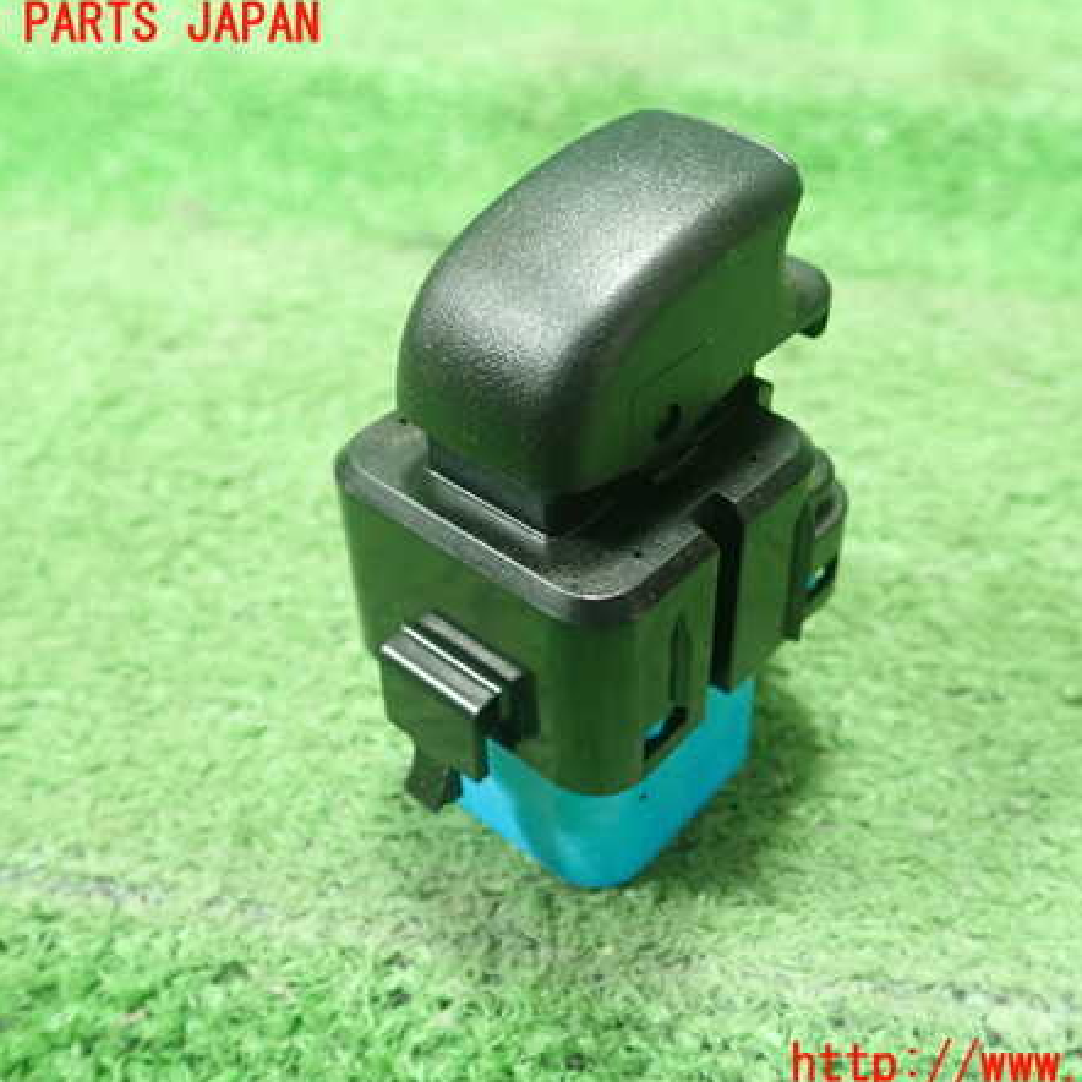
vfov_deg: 46.0
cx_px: 610
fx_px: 1273
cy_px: 546
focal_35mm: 36
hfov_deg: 45.9
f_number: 2.3
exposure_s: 1/100
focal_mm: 5.5
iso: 800
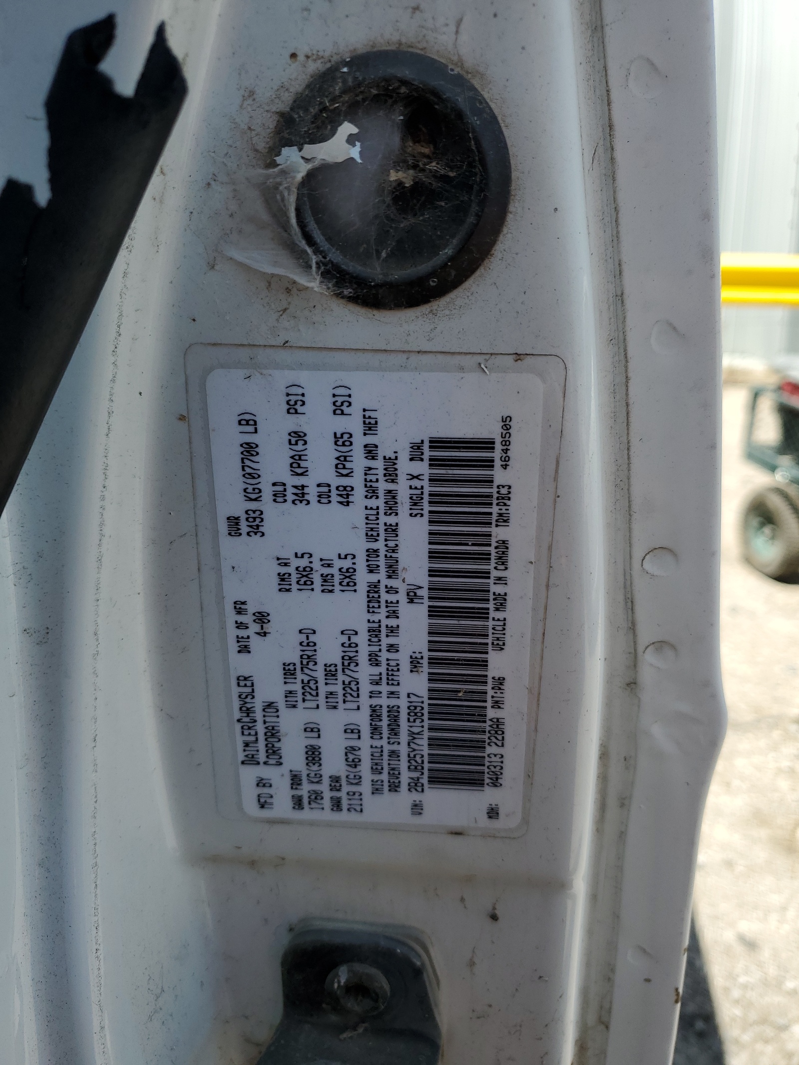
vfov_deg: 67.3
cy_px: 532
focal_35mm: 26
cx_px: 400
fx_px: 800
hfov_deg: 53.1
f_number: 1.5
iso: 50
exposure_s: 1/1667
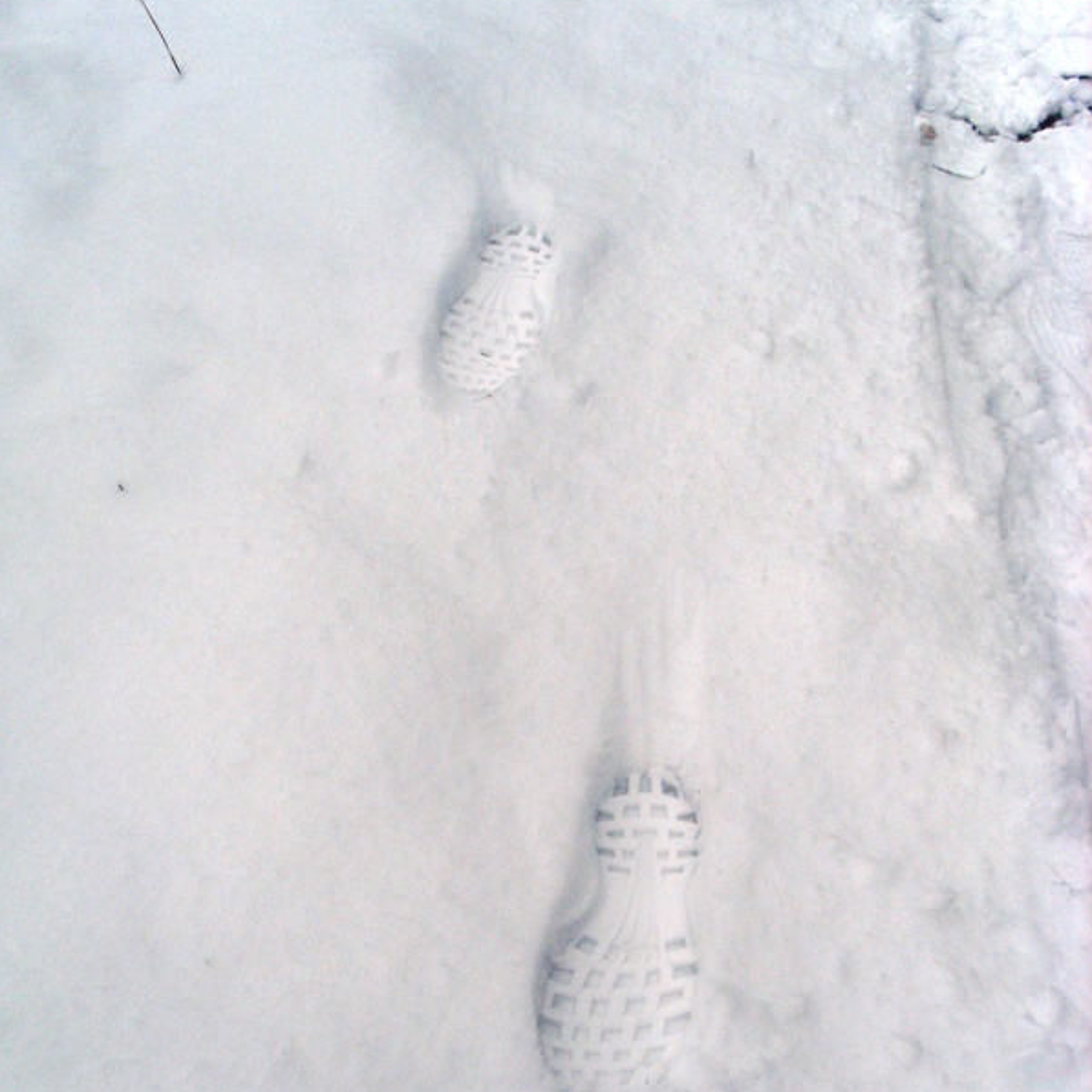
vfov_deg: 37.4
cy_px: 660
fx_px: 1606
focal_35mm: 45
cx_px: 547
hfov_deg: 37.6
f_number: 7.7
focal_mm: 6.3
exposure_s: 1/180
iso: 80
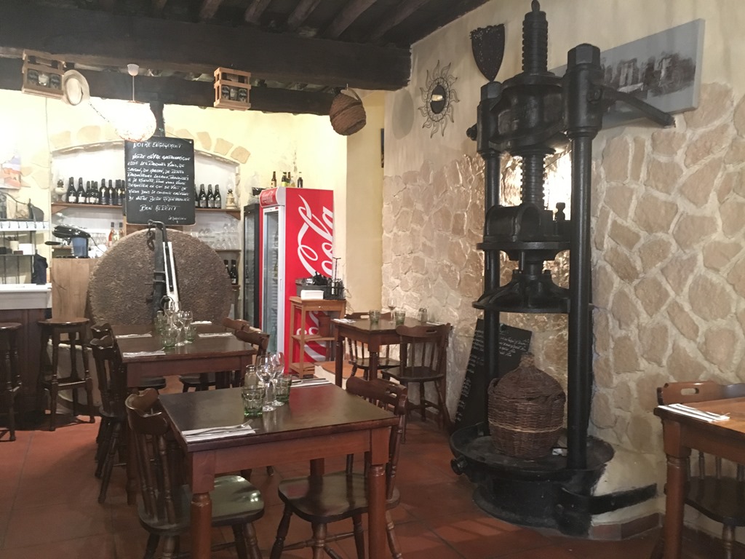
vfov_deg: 48.2
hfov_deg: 61.7
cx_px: 372
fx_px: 624
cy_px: 280
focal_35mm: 29
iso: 500
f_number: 2.2
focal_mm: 4.15
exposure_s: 1/17
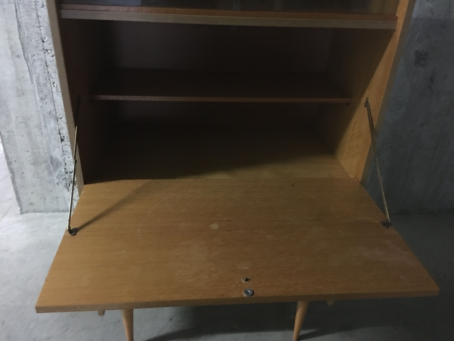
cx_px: 227
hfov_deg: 61.7
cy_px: 170
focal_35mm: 29
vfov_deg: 48.2
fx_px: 380
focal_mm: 4.15
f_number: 2.2
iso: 160
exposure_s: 1/4
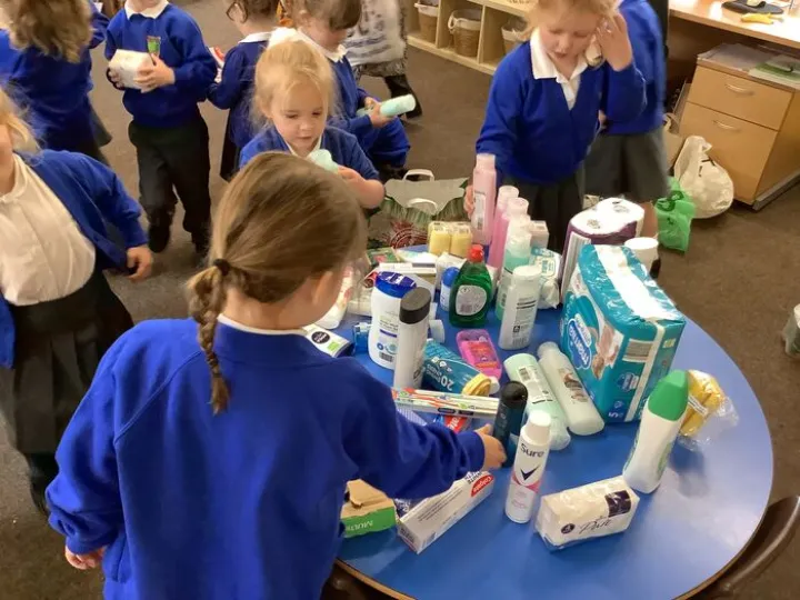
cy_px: 300
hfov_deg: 58.4
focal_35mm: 31
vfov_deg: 45.4
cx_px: 400
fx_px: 716
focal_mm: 3.3
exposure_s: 1/50
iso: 250
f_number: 2.4
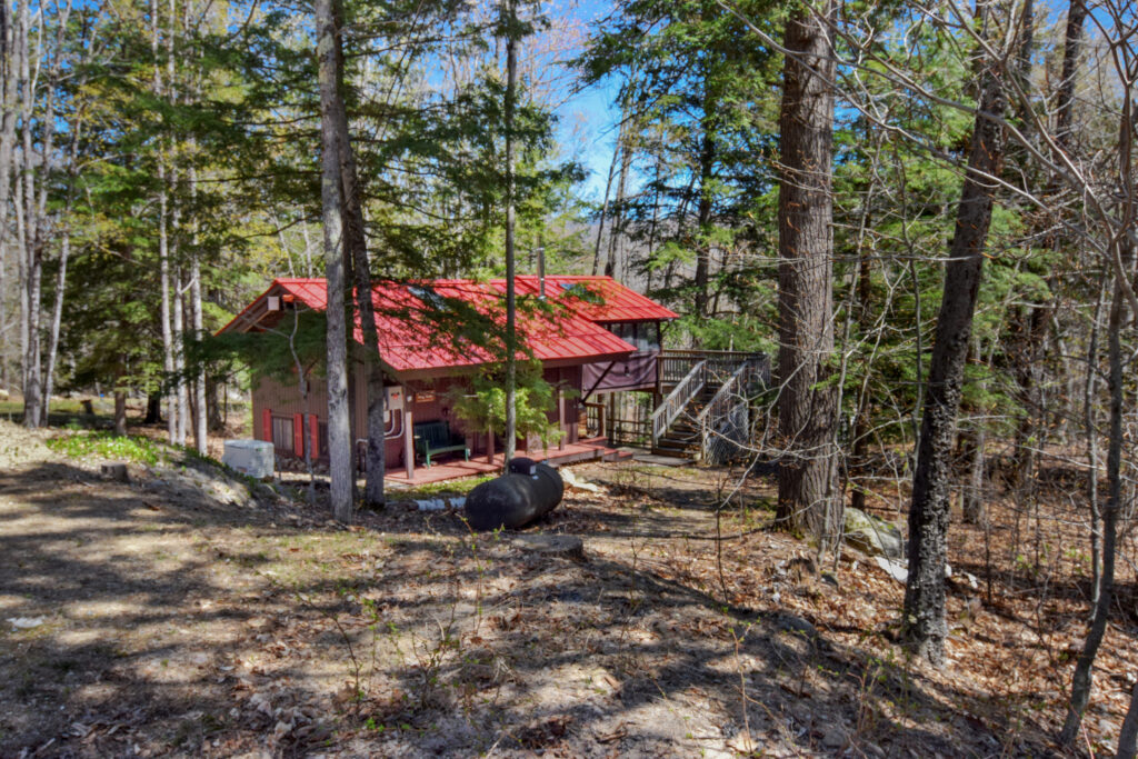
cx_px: 569
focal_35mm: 30
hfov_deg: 61.9
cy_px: 380
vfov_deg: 43.6
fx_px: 948
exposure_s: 1/500
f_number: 11
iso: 800
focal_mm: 20
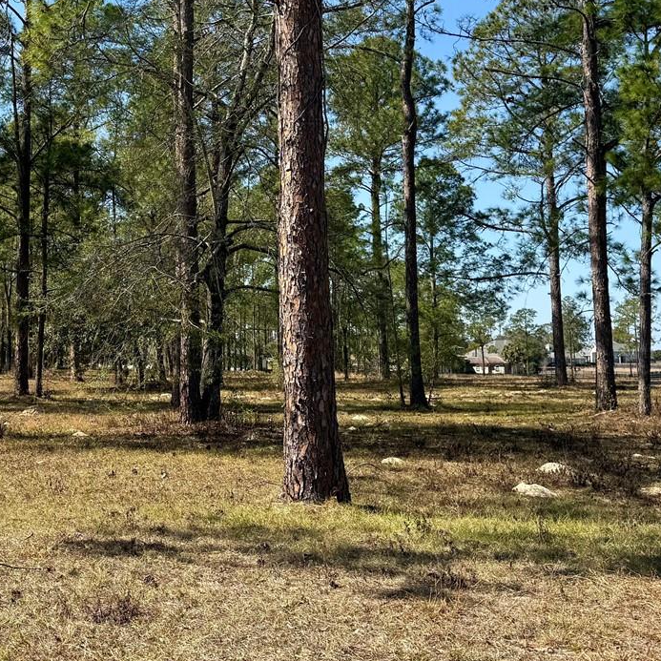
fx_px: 1059
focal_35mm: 49
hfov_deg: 33.5
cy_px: 224
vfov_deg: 34.4
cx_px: 115
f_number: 1.78
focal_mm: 6.76
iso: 80
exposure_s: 1/2801
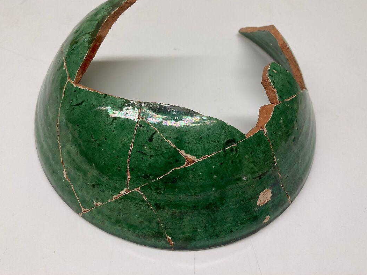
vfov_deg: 44.1
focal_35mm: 32
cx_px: 169
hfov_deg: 56.7
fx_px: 339
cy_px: 121
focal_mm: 3.99
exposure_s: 1/120
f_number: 1.8
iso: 64
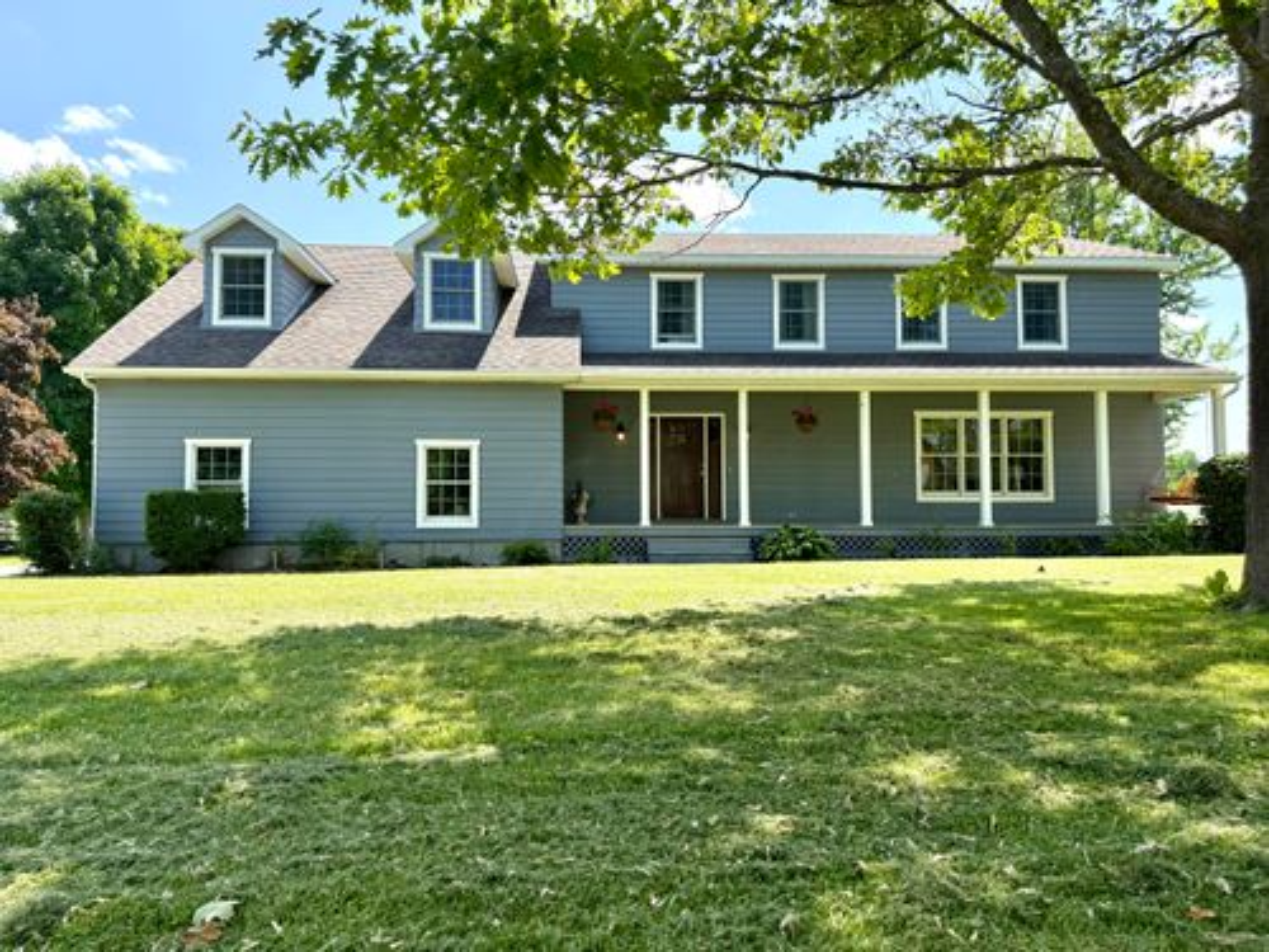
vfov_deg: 56.8
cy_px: 476
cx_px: 634
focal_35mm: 24
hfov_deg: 71.6
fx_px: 880
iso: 100
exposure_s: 1/1812
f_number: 1.78
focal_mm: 6.76
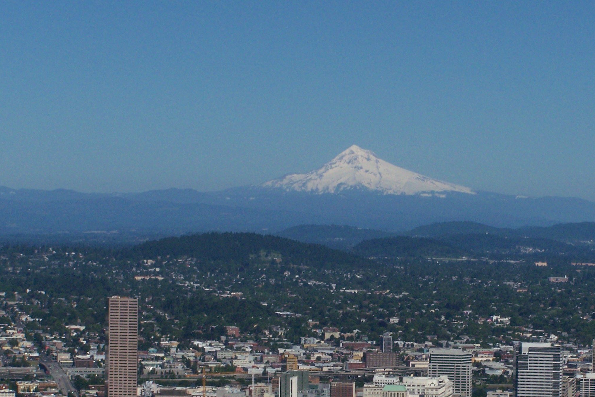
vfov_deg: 9.9
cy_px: 287
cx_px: 361
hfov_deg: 14.9
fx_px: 2280
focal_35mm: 138
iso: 125
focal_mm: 15.6
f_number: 6.3
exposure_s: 1/1600
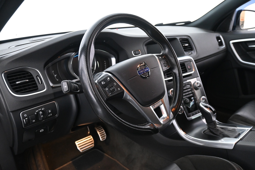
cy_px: 85
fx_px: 218
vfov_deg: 42.6
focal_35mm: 31
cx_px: 128
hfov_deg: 60.7
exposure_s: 1/30
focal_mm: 20.5
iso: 3200
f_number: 3.8
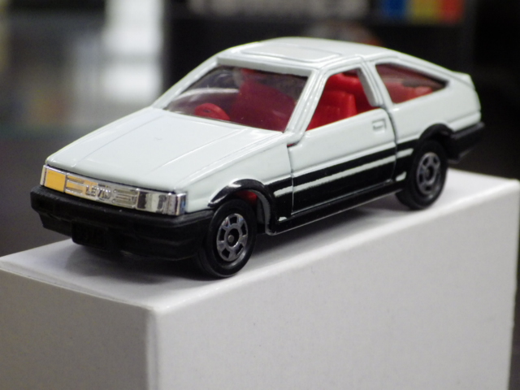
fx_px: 1788
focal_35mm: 119
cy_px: 195
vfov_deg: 12.5
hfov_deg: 16.6
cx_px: 260
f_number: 4.8
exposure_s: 1/45
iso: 800
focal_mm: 21.3
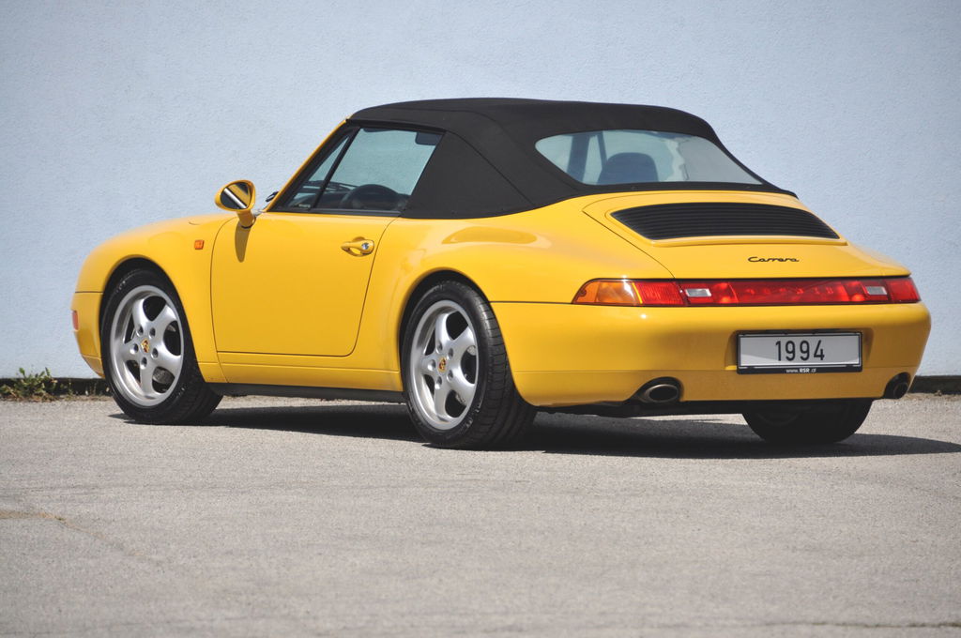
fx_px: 6398
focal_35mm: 240
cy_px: 319
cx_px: 480
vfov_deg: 5.7
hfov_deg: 8.6
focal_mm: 160
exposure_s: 1/1250
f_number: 6
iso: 500
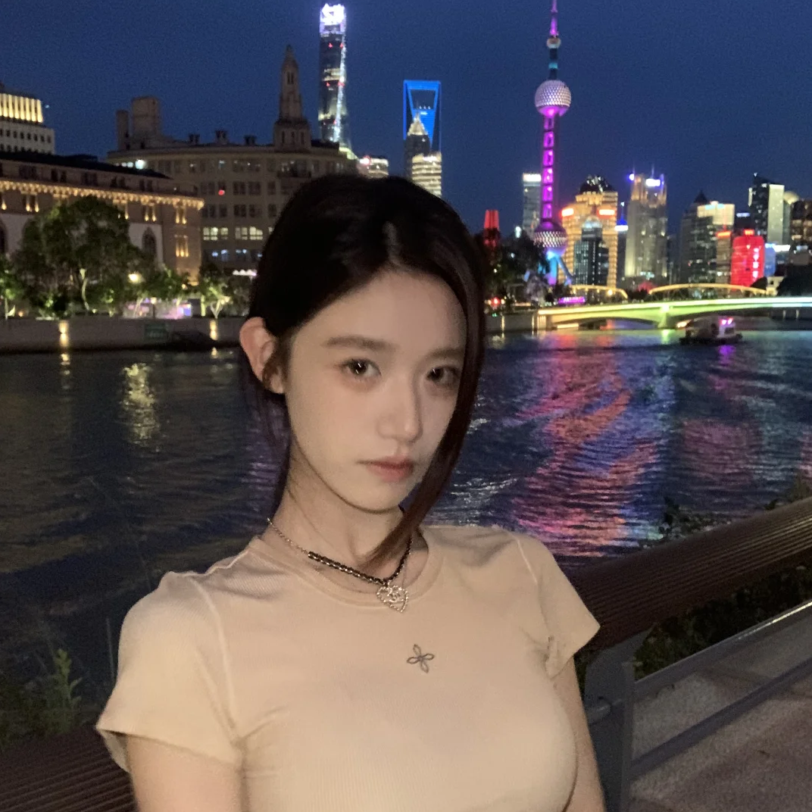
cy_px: 452
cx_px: 406
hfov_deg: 43.9
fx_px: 1008
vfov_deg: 43.8
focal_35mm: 38
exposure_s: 1/16
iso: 640
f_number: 2.2
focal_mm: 2.87
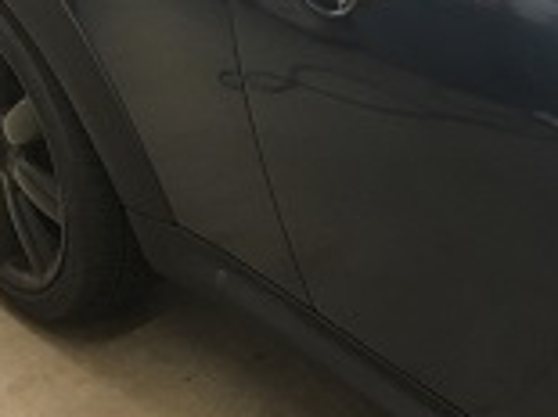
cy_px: -81
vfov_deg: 16.4
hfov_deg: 22.0
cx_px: 554
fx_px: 1385
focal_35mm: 86
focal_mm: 4.15
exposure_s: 1/30
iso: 125
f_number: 2.2
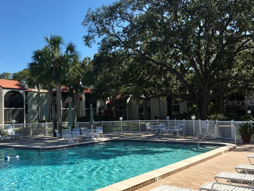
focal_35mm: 40
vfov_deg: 36.0
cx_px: 82
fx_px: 294
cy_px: 102
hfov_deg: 46.0
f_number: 2.2
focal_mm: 4.15
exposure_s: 1/1637
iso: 25
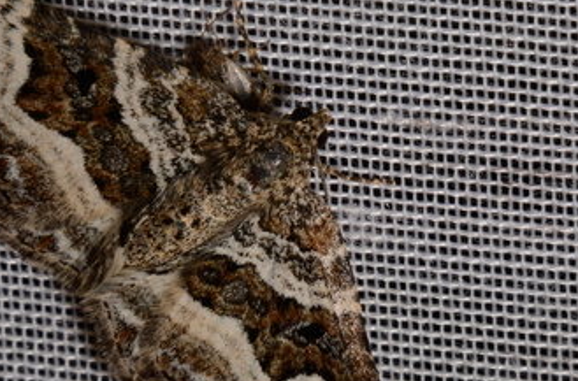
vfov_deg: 4.4
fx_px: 4916
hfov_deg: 6.7
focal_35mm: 307
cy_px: 188
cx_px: 255
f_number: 25
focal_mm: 85
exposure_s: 1/60
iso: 100
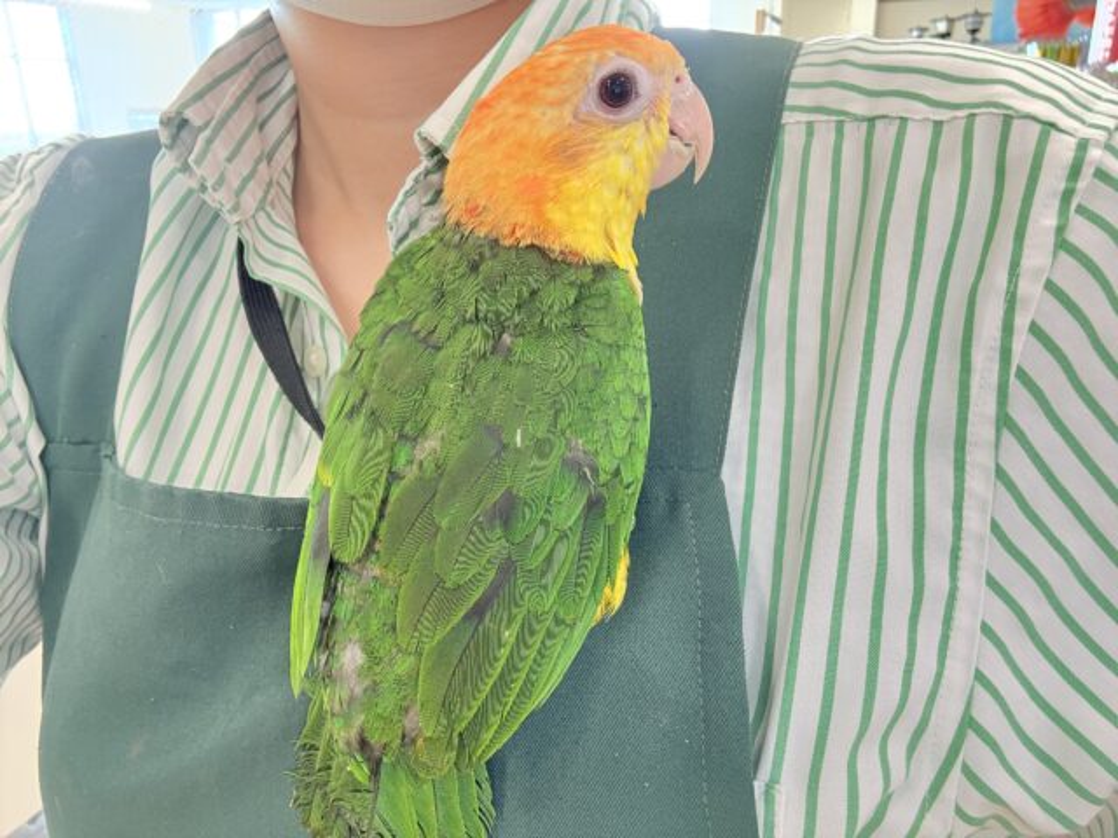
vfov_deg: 58.9
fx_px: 743
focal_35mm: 23
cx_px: 559
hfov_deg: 73.9
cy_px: 419
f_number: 1.9
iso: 125
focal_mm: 2.69
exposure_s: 1/50
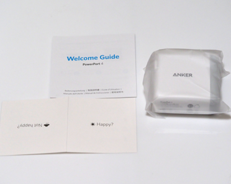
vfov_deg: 12.2
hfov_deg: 15.3
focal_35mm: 126
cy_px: 92
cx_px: 117
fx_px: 861
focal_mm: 60
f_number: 4
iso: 1000
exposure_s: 1/125
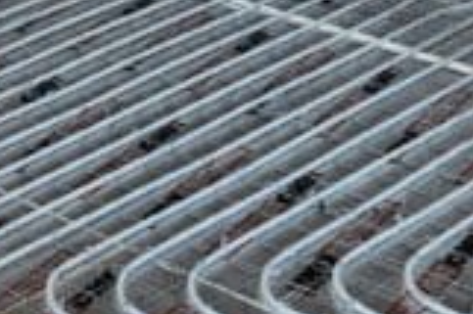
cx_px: -41
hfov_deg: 17.4
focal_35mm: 114
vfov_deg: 11.7
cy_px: 405
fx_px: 1496
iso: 80
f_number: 1.8
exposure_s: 1/180
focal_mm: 5.4
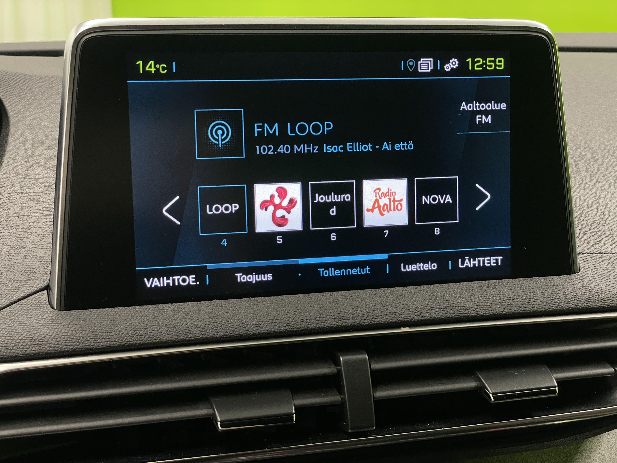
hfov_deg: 36.8
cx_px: 308
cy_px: 232
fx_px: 927
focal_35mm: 52
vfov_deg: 28.0
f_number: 2
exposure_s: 1/50
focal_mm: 6
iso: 320
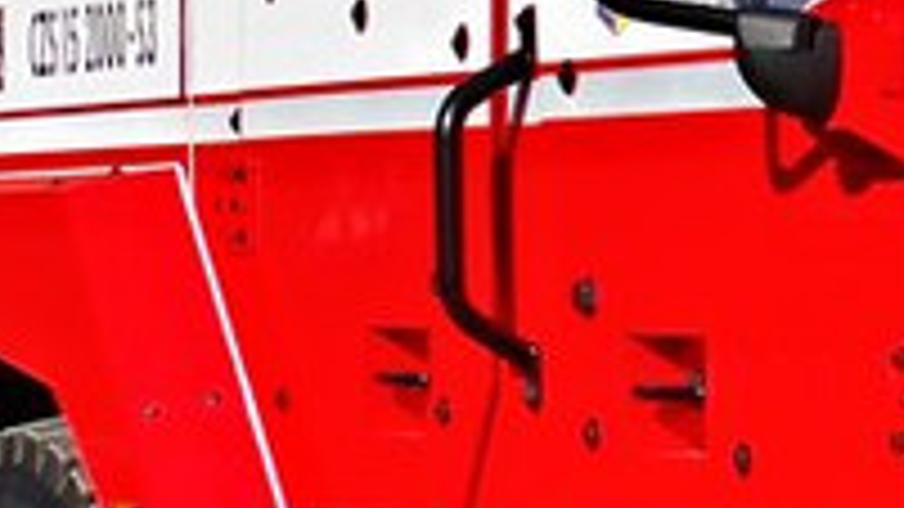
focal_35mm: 194
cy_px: 472
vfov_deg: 6.2
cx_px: 1981
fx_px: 4650
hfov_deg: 10.0
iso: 100
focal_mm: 21
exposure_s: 1/100
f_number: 18
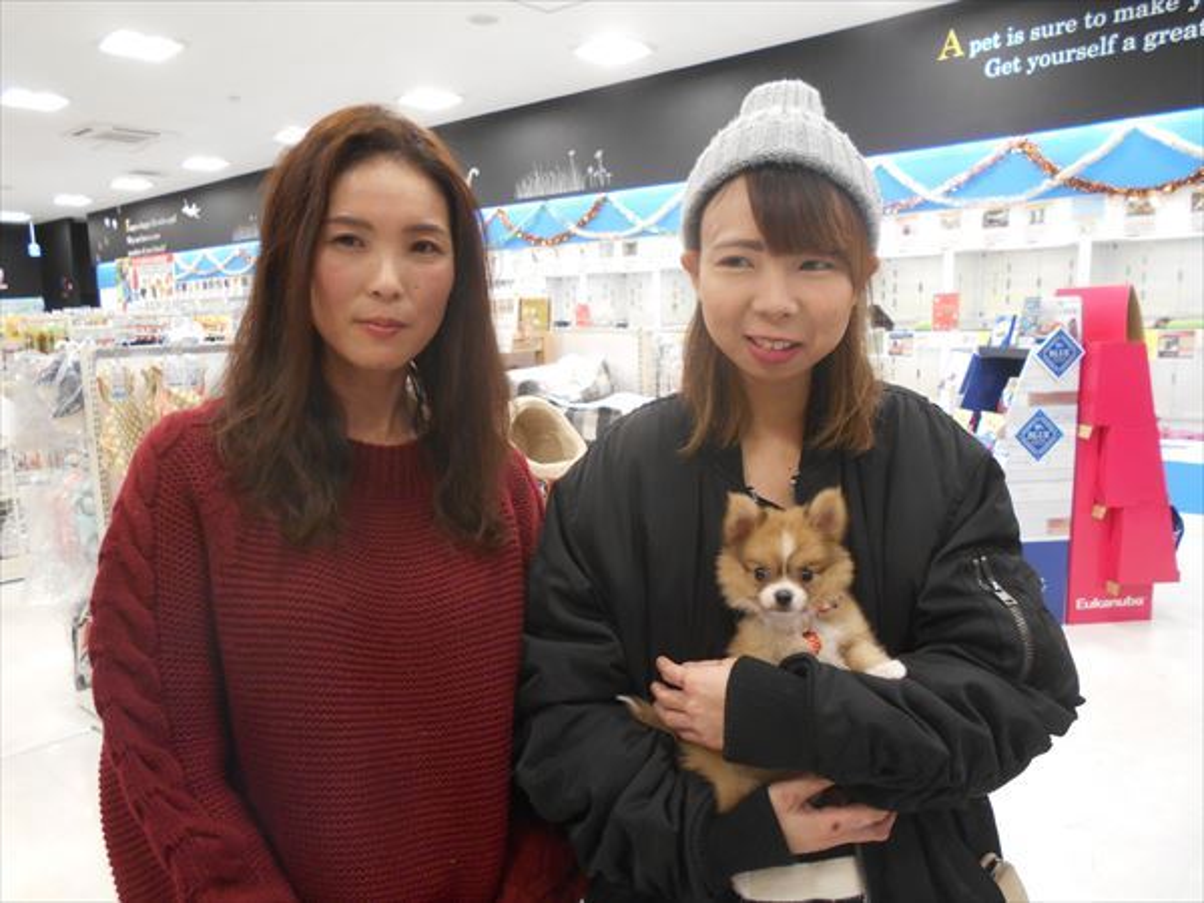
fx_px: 904
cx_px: 602
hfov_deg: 67.3
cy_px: 452
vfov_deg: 53.1
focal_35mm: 26
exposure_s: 1/30
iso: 250
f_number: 3.2
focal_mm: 4.6
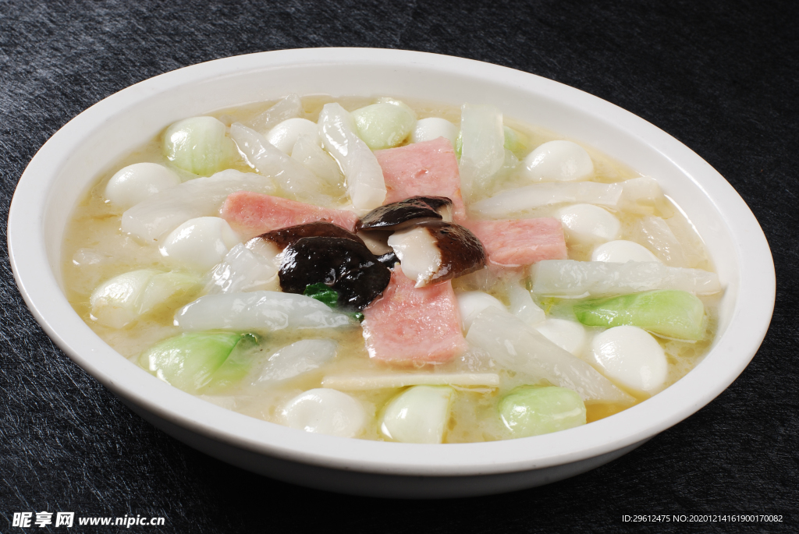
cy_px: 267
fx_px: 1666
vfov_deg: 18.2
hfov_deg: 27.0
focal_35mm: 75
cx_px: 400
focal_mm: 50
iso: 100
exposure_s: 1/125
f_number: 16
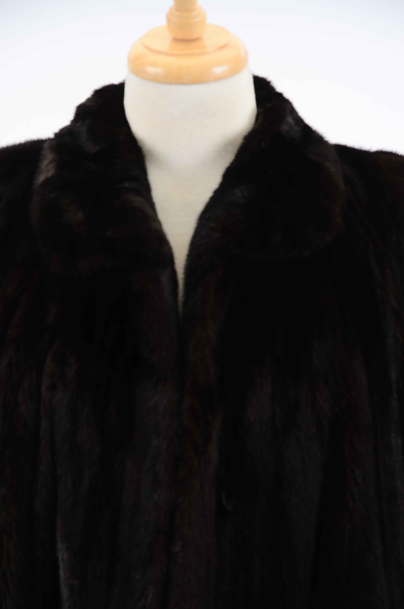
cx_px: 202
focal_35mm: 158
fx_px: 2663
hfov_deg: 8.7
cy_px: 304
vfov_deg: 13.1
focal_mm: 105
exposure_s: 1/80
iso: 160
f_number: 7.1
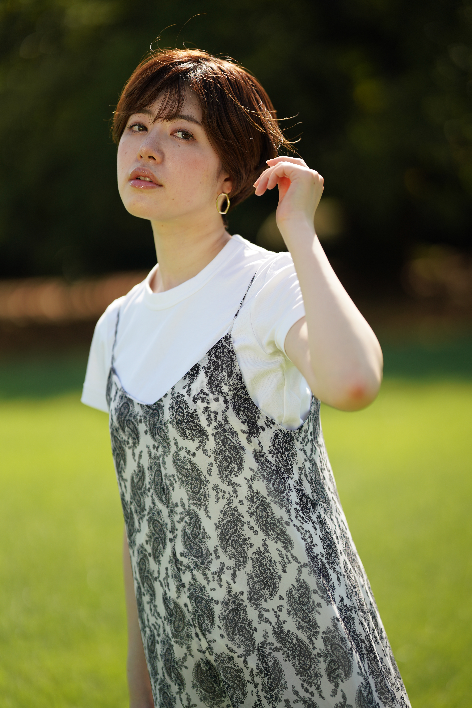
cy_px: 354
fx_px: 1671
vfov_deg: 23.9
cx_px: 236
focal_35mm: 85
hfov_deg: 16.1
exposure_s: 1/3200
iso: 100
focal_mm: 85
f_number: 1.4
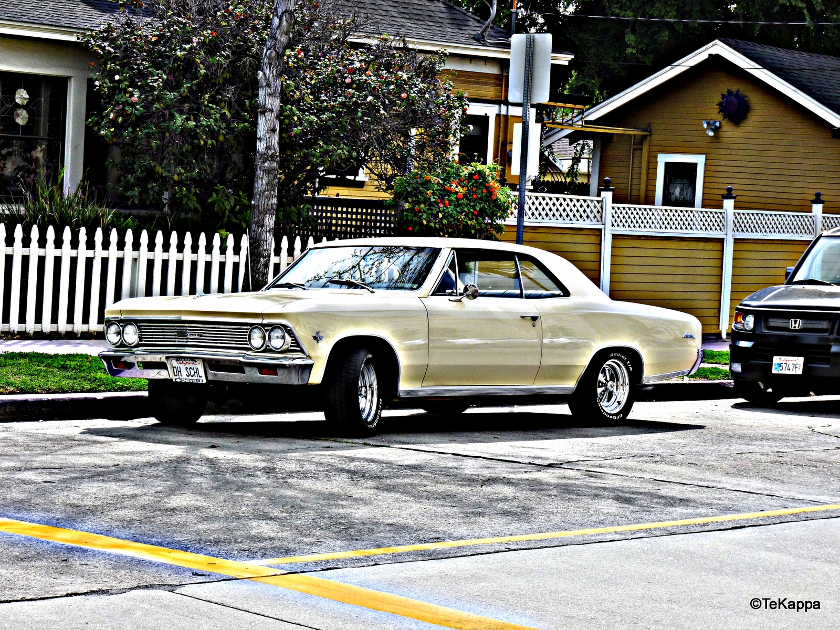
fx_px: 2548
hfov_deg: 18.7
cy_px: 315
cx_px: 420
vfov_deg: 14.1
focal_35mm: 105
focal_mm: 18.7
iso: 100
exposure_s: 1/320
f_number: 5.6
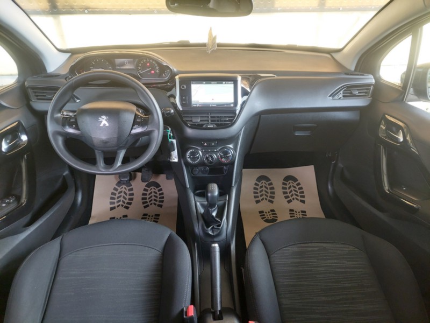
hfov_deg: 69.4
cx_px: 215
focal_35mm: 25
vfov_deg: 54.9
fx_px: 311
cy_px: 162
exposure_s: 1/50
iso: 200
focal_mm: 5.23
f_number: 1.8
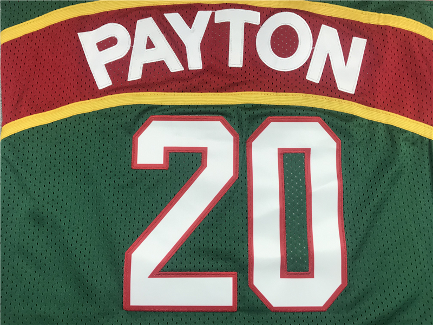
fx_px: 350
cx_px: 216
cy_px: 162
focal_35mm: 28
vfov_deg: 49.7
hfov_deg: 63.4
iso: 25
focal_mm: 3.99
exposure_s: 1/50
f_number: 1.8
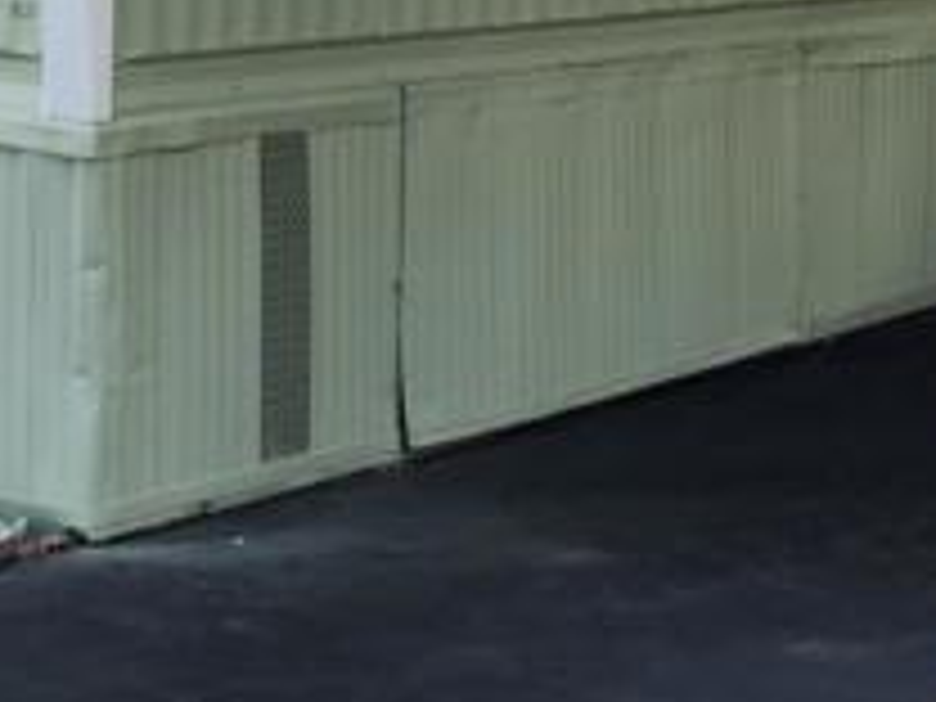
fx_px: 3055
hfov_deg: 17.0
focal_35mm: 113
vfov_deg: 12.9
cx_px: -9
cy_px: -58
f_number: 1.8
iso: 12
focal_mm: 6.4
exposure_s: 1/696
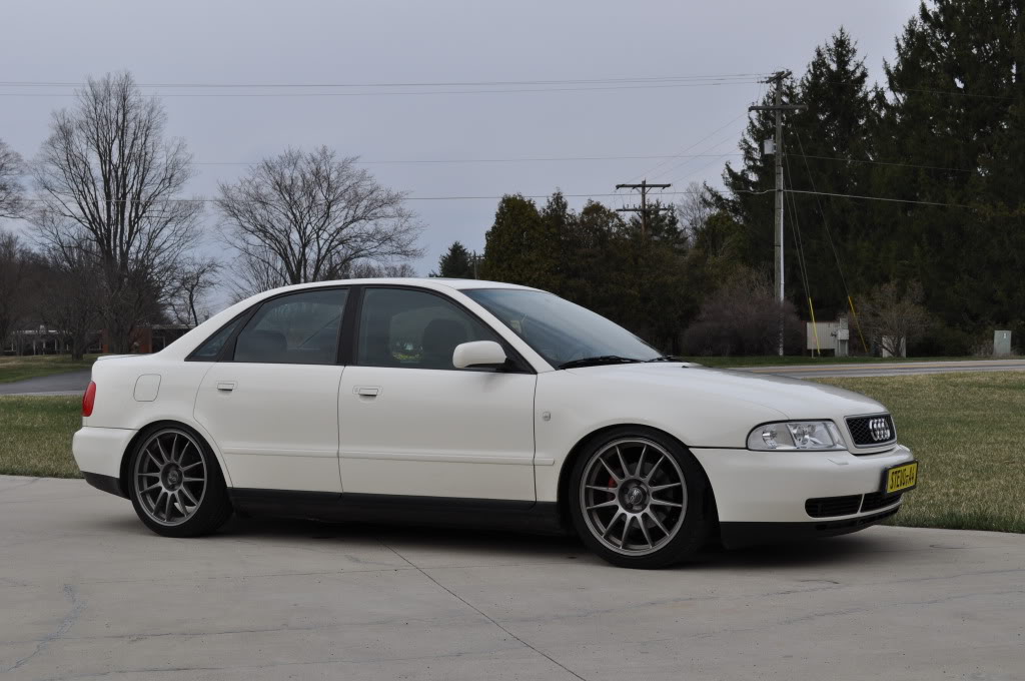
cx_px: 512
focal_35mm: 51
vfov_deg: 26.4
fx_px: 1450
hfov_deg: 38.9
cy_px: 340
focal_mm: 34
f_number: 10
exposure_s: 1/400
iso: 200
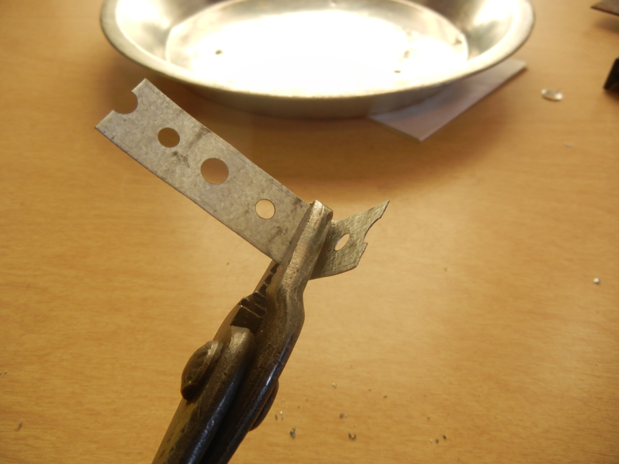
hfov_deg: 60.0
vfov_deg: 46.8
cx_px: 310
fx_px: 536
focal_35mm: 30
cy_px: 232
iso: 160
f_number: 3.5
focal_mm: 5.4
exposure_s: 1/63.1
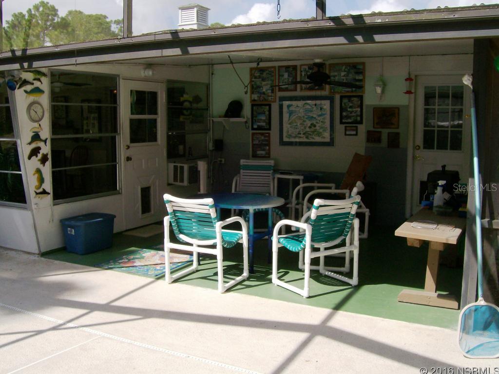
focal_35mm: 36
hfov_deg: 51.4
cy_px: 187
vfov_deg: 39.7
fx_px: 519
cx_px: 250
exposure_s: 1/386
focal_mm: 6
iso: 80
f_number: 4.8
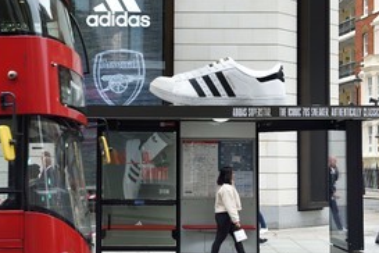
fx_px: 842
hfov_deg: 25.3
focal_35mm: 80
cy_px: 133
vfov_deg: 17.1
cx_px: 149
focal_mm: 52
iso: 400
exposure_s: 1/160
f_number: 6.3
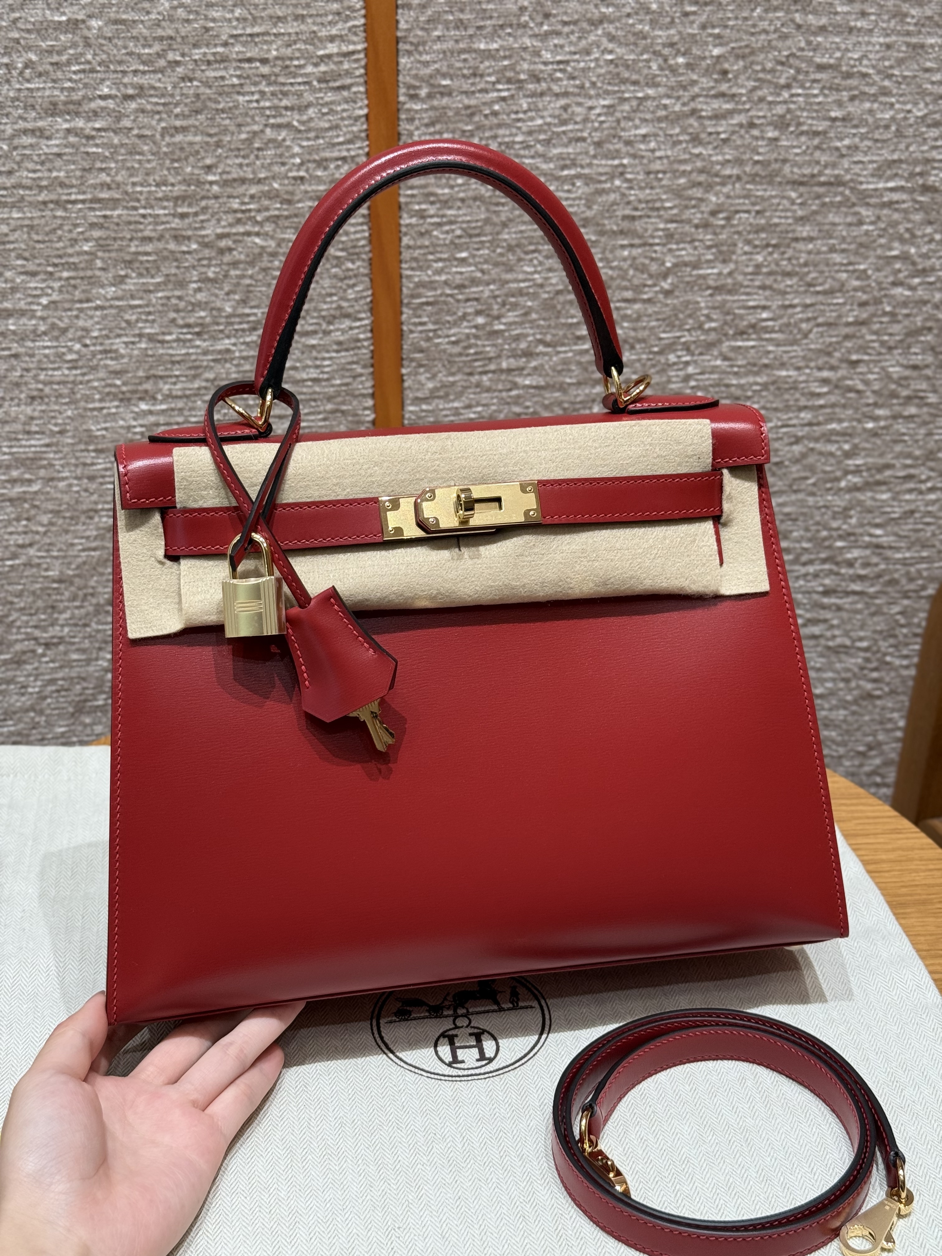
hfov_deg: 30.3
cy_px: 628
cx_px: 471
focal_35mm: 48
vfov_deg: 39.7
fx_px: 1742
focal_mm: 6.76
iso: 100
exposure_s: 1/77
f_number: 1.78
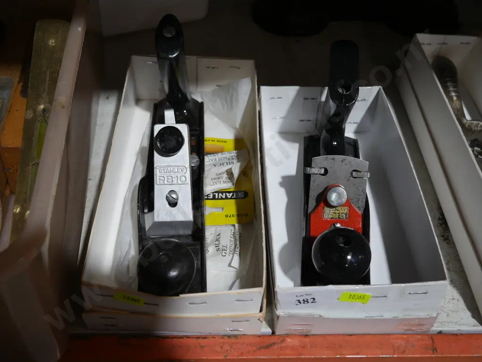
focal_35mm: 38
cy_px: 181
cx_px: 241
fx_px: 529
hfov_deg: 49.0
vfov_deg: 37.8
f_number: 4.1
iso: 250
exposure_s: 1/60
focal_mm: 19
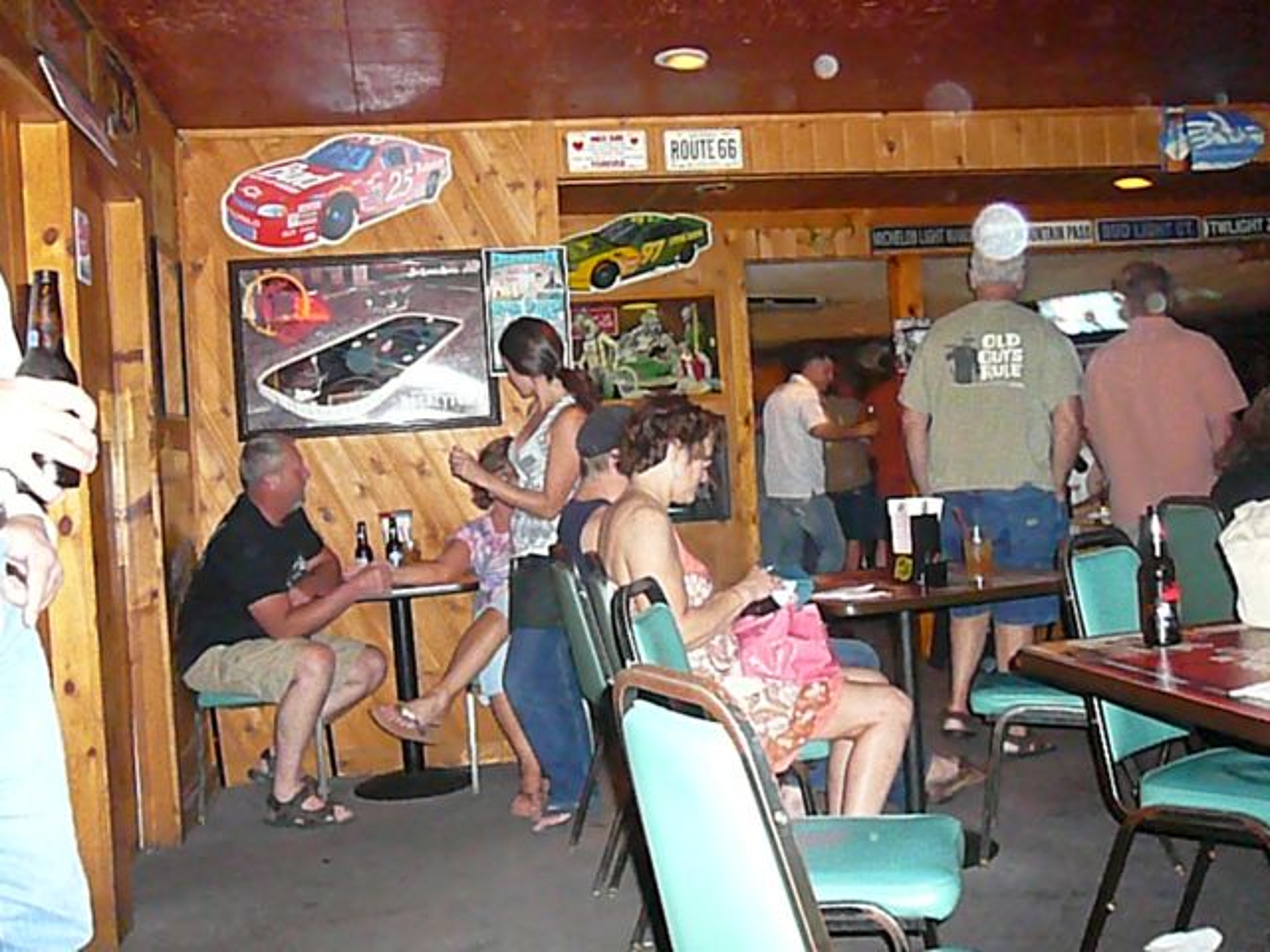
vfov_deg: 40.7
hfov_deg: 52.6
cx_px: 635
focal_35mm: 35
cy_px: 476
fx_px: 1284
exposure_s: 1/30
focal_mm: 5.2
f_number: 2.8
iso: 1600
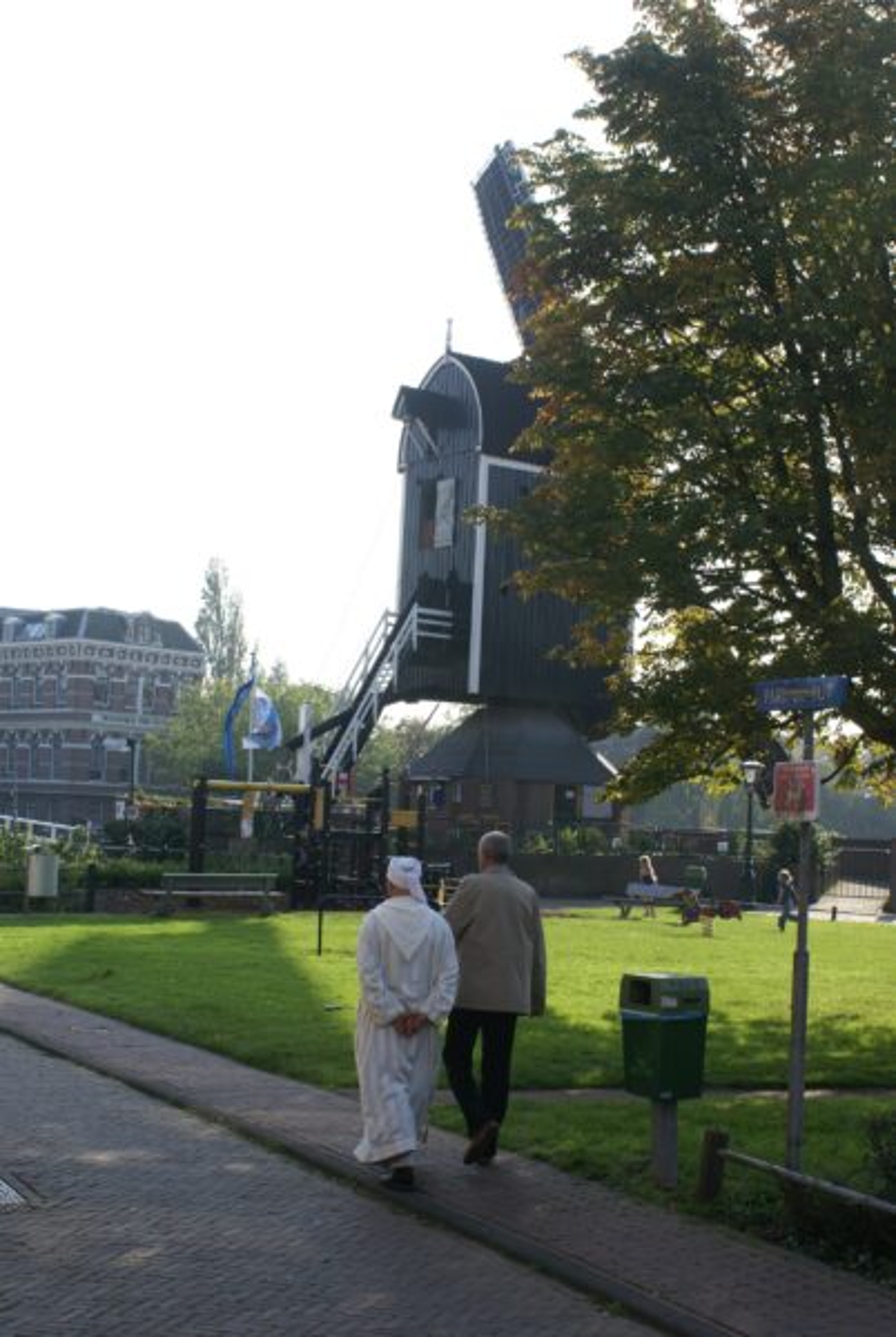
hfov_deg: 25.8
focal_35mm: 52
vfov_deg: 37.8
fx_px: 1953
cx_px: 448
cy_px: 668
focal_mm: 35
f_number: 8
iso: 100
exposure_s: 1/125
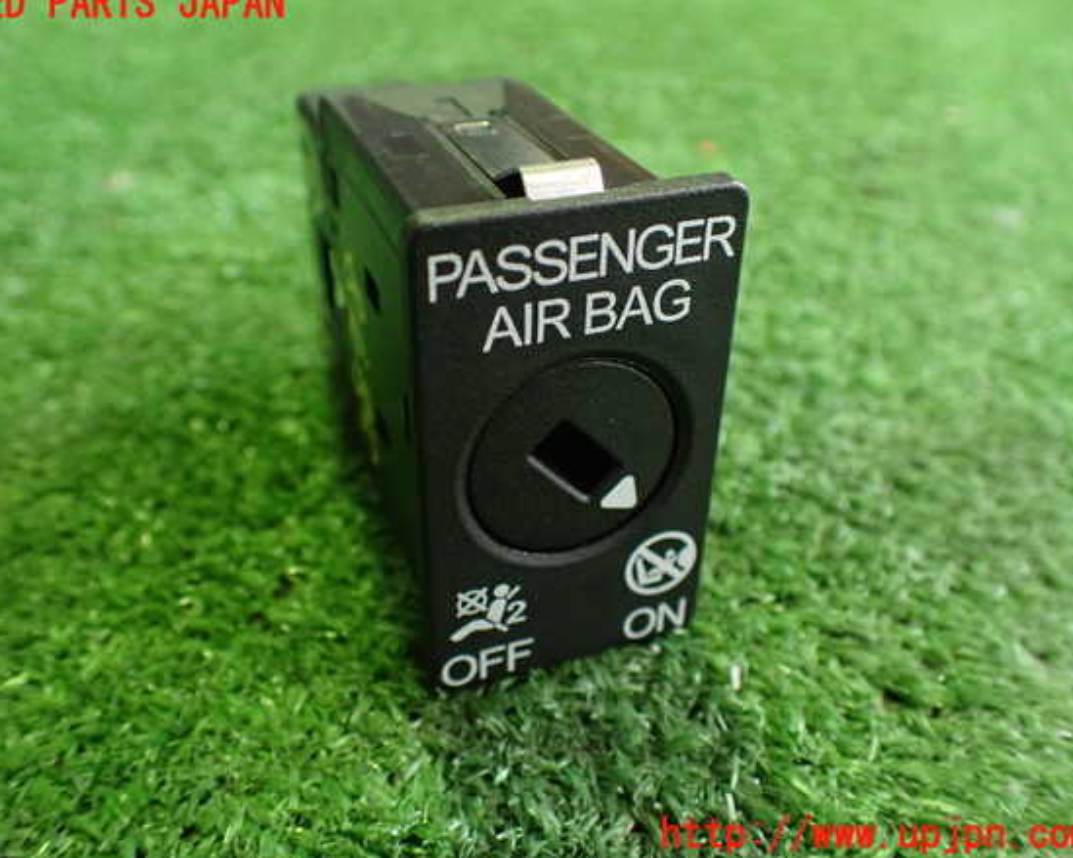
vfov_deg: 45.8
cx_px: 516
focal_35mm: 32
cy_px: 420
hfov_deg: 55.7
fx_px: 1016
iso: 800
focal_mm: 5.4
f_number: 2.3
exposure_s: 1/50
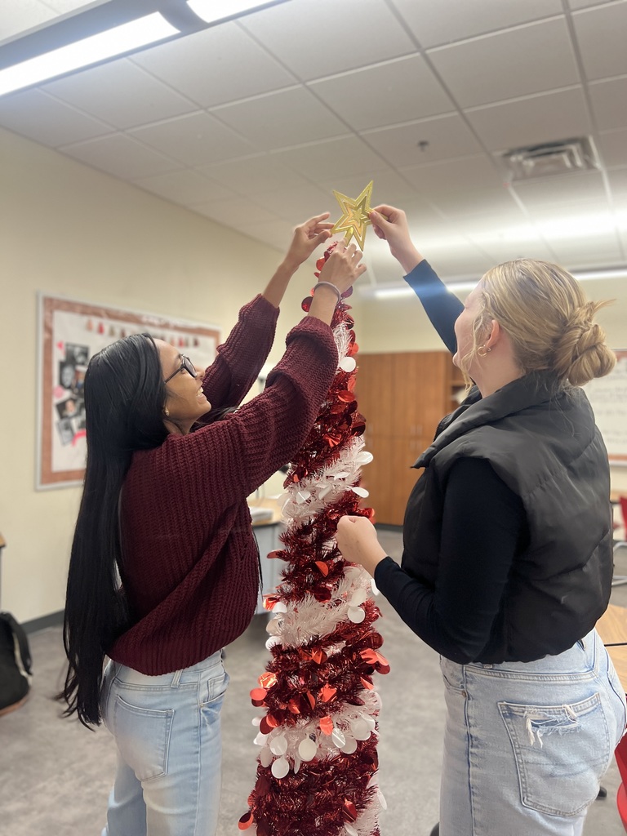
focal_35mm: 26
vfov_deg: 67.3
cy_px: 418
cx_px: 314
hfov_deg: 53.1
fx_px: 628
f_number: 1.5
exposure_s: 1/120
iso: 125
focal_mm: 5.7
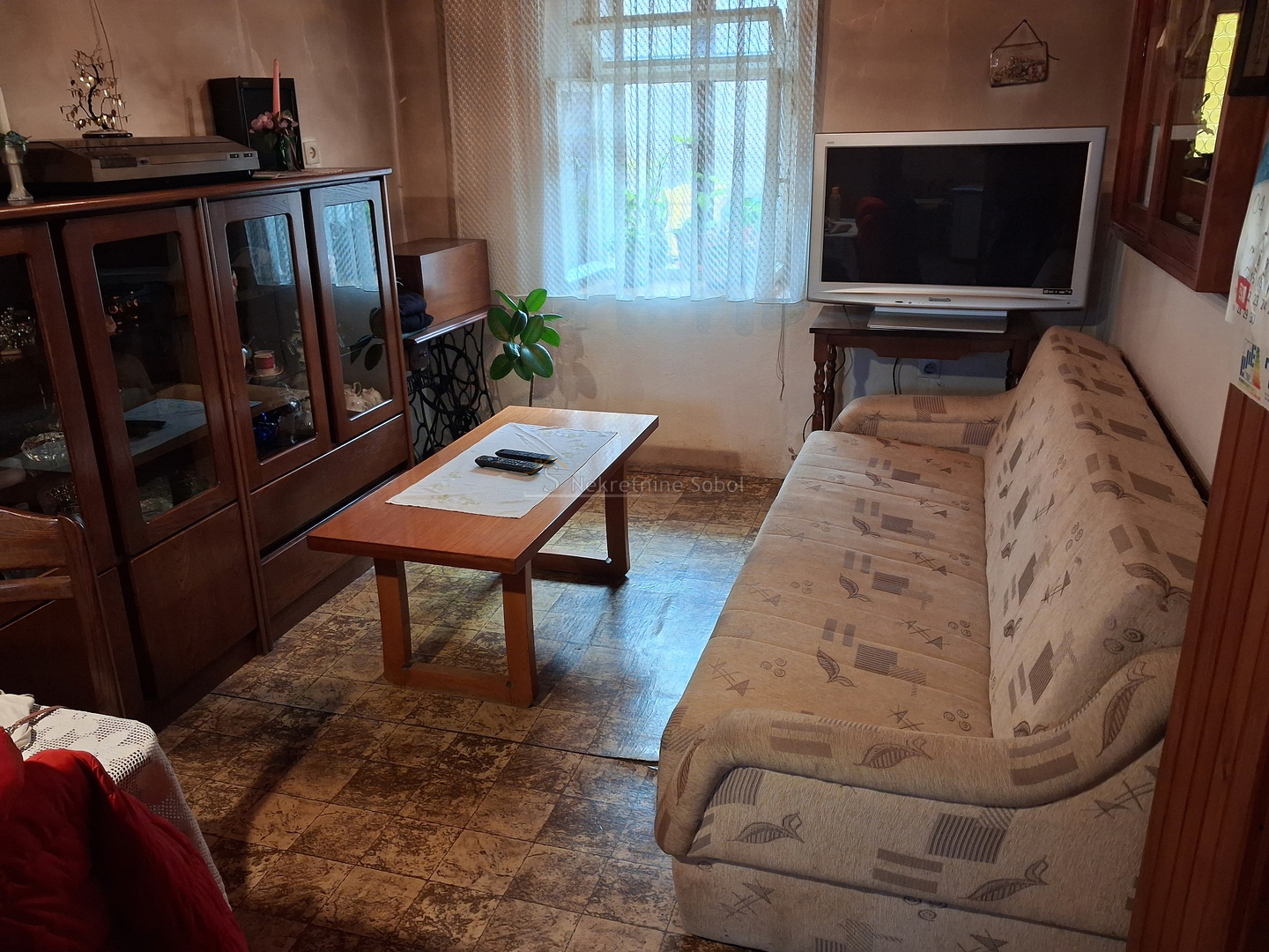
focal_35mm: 27
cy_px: 476
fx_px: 990
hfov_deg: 65.3
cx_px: 634
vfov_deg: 51.4
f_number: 1.8
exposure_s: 1/50
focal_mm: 4
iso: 400
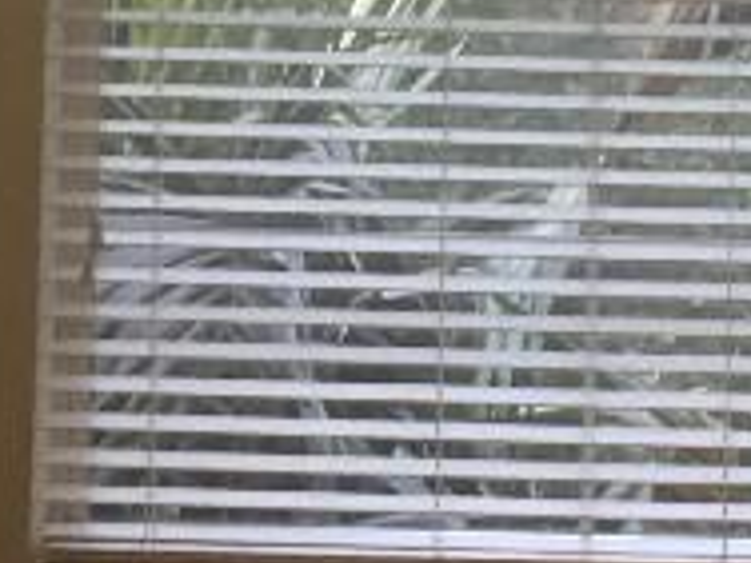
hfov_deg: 12.4
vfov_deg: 9.3
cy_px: -132
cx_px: 707
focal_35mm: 158
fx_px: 3428
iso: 200
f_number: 2.2
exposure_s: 1/24
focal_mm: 4.15
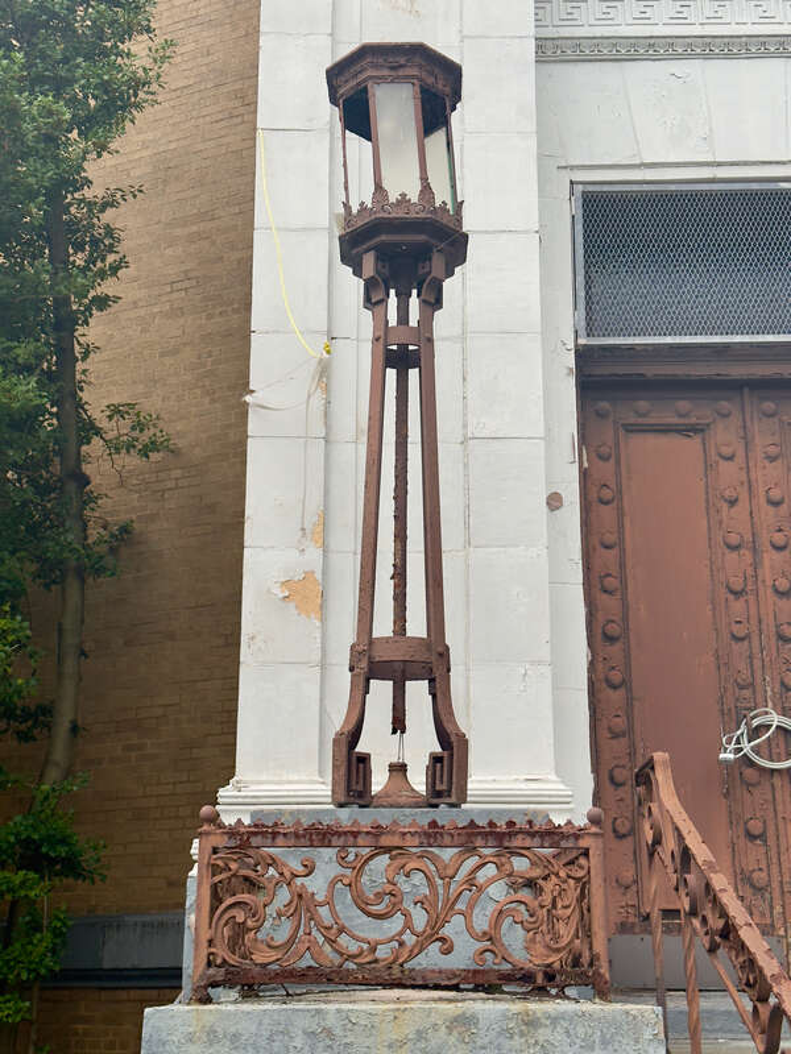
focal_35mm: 48
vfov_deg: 39.7
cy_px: 527
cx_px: 396
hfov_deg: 30.3
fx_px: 1462
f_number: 1.78
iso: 100
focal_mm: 6.76
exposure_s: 1/84
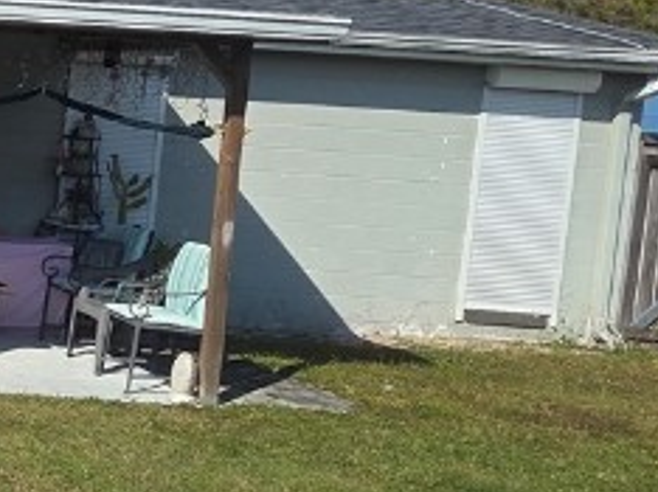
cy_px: 191
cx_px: -394
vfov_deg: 25.6
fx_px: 1082
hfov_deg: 24.2
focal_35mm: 57
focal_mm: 2.2
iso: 50
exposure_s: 1/2905
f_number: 2.2
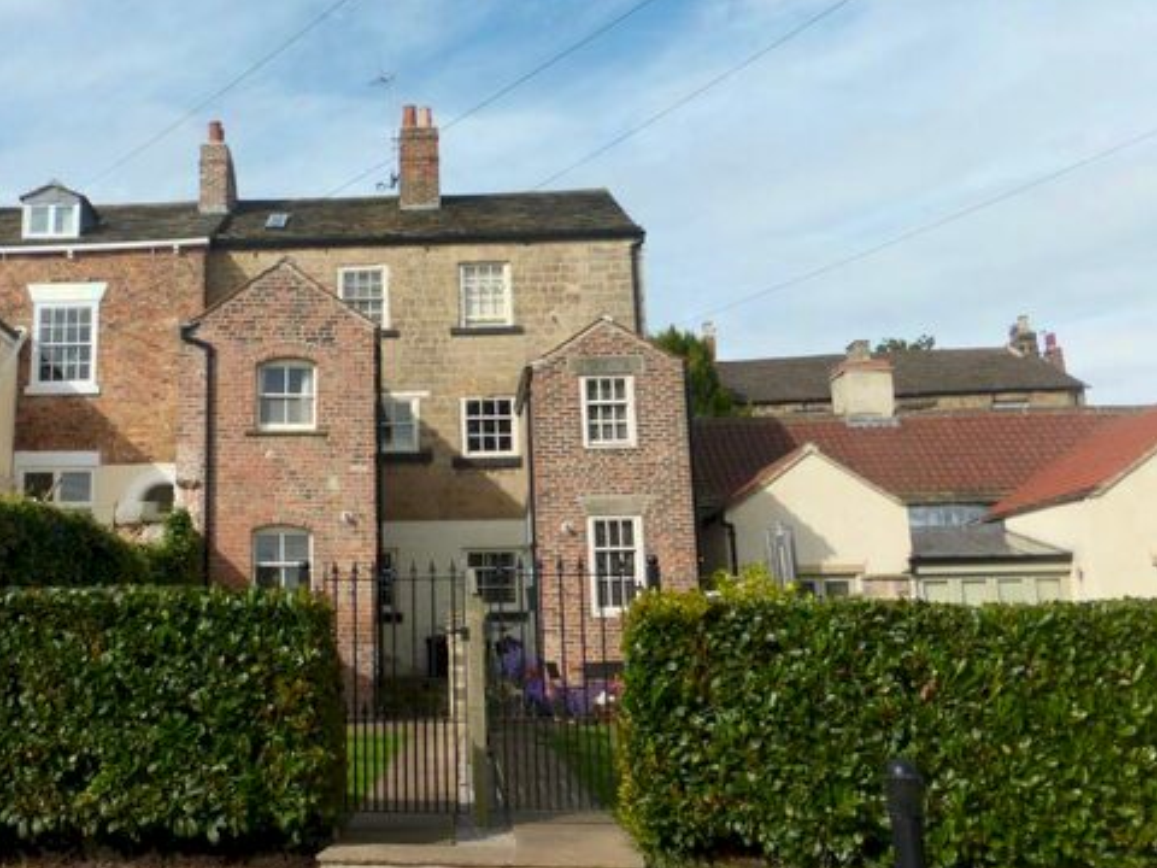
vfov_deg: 40.7
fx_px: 1170
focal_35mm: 35
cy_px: 394
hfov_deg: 50.9
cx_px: 318
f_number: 3.3
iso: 100
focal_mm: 4.3
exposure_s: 1/1000
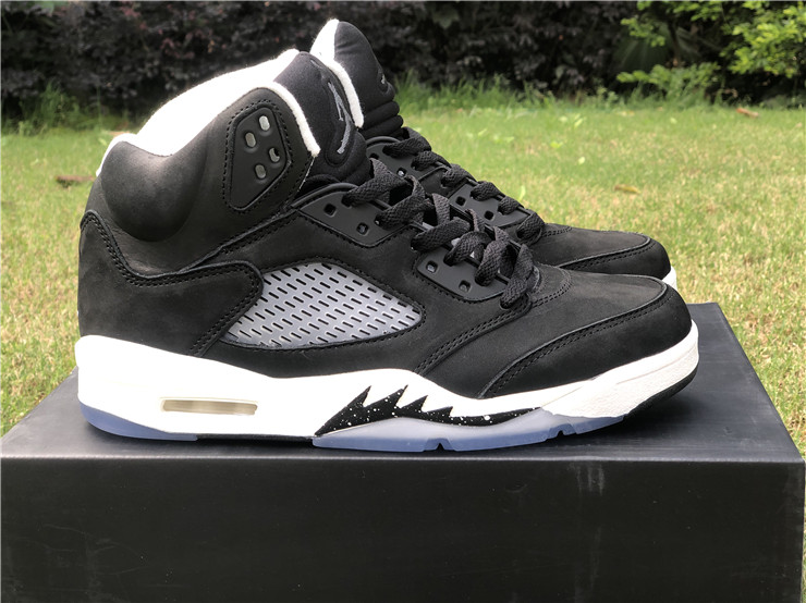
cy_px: 302
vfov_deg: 28.0
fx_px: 1210
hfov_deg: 36.8
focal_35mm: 52
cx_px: 403
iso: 25
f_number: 2.4
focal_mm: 6
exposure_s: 1/120
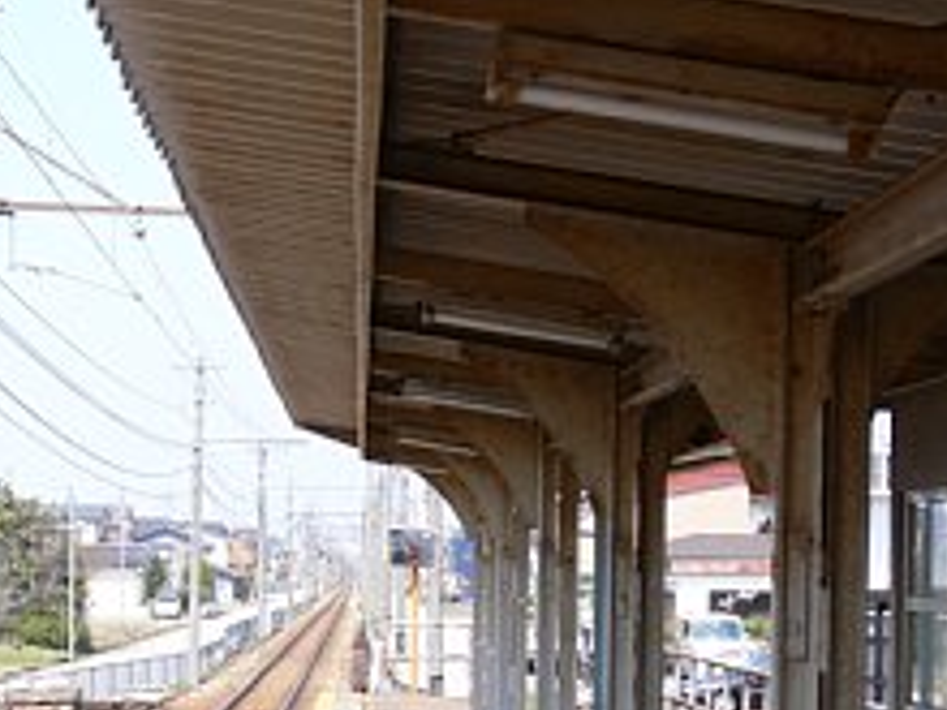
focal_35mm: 89
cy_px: 568
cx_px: 125
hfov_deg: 21.6
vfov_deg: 16.5
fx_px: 2435
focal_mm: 10.4
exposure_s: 1/125
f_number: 5.6
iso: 80
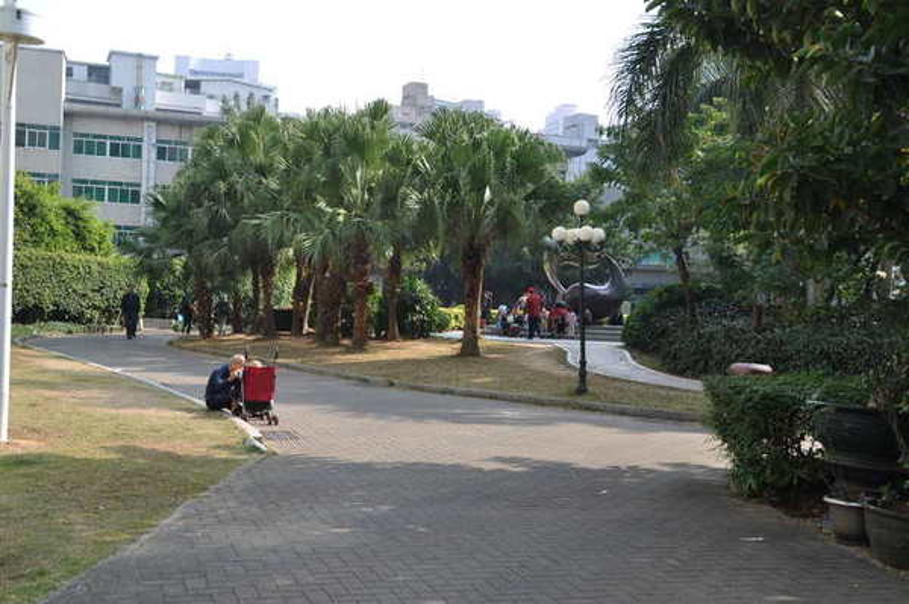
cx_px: 454
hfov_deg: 46.4
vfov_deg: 31.8
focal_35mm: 42
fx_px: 1060
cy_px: 302
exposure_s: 1/200
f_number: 7.1
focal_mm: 28
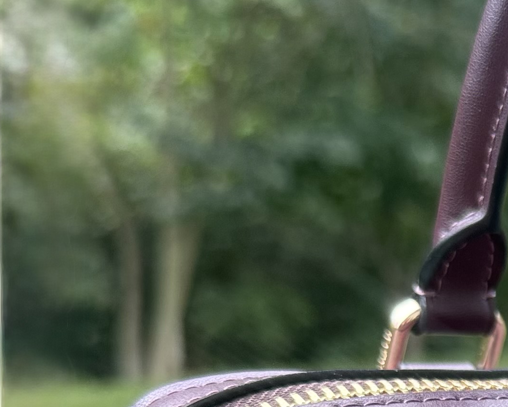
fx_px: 1338
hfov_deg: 19.3
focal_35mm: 89
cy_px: 611
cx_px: 722
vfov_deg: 15.9
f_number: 1.78
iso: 100
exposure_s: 1/121
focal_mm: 6.76
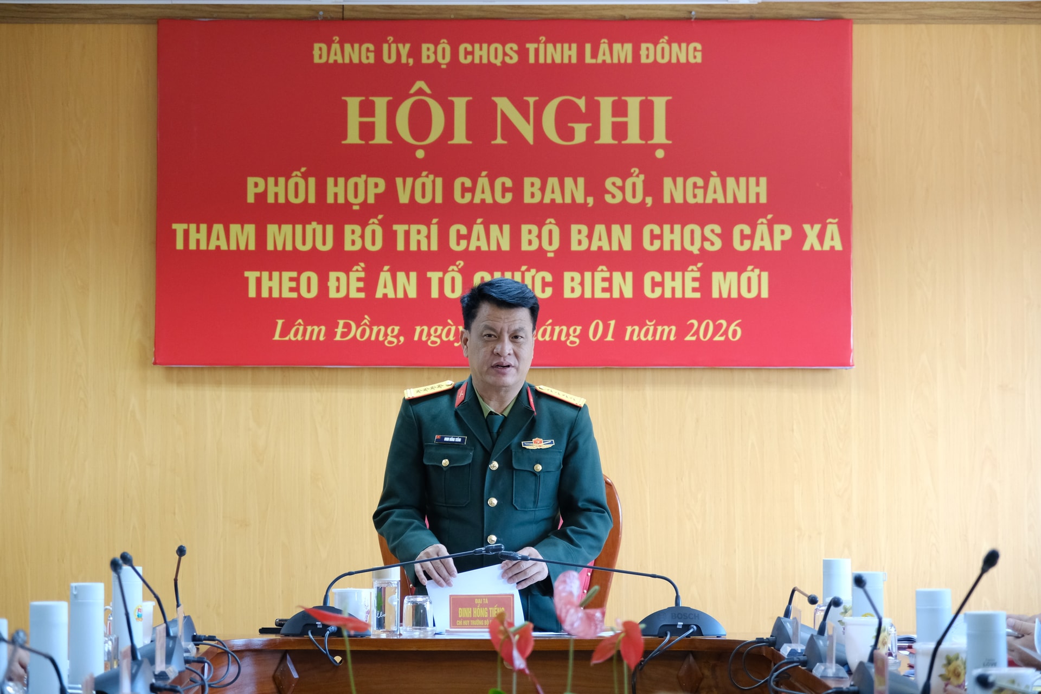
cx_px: 520
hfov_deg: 17.1
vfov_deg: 11.4
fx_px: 3470
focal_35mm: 120
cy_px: 347
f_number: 4
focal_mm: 80
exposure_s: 1/125
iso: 2000
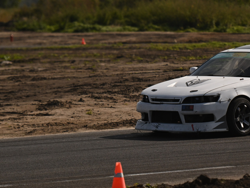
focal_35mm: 276
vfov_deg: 5.4
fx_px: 1994
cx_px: 178
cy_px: 67
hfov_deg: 7.2
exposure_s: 1/32000
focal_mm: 125
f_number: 2.8
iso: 900
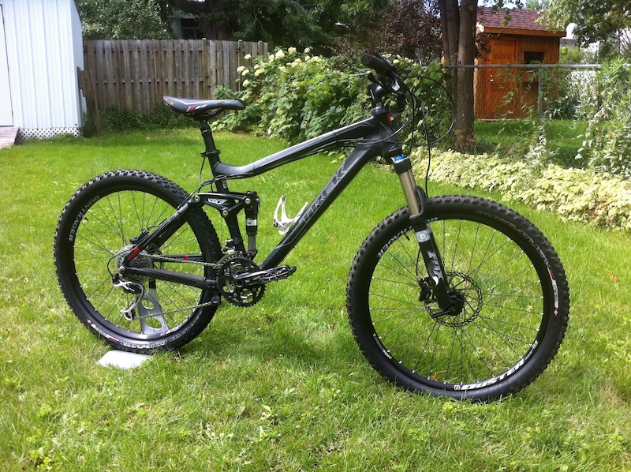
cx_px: 316
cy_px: 236
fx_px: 637
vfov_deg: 40.6
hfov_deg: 52.7
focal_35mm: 35
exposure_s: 1/290
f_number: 2.8
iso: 80
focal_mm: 3.85
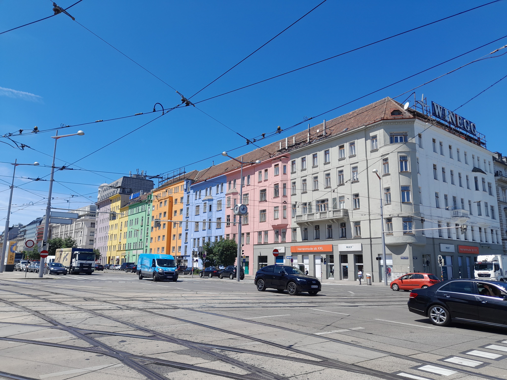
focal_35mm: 25
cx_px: 254
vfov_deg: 54.9
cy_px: 190
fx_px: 366
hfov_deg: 69.4
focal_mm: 4.6
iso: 20
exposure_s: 1/620
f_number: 2
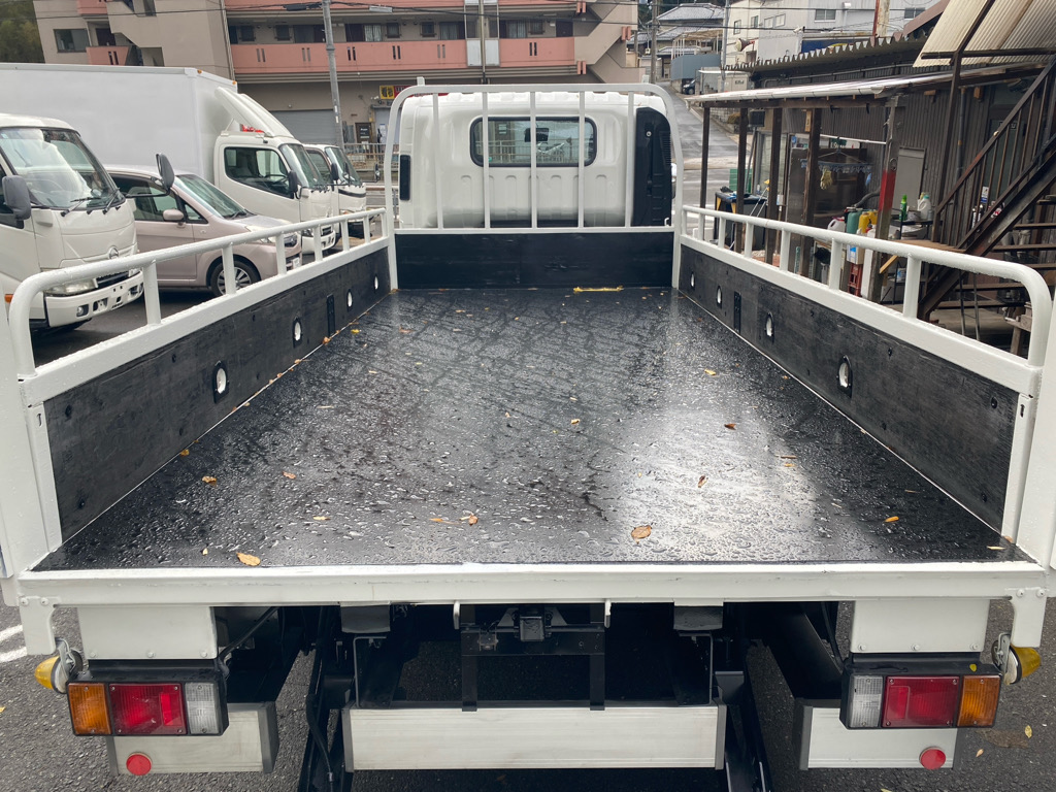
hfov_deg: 67.3
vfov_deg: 53.1
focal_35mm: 26
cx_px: 528
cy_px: 396
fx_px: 793
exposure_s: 1/539
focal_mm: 4.25
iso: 32
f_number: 1.8
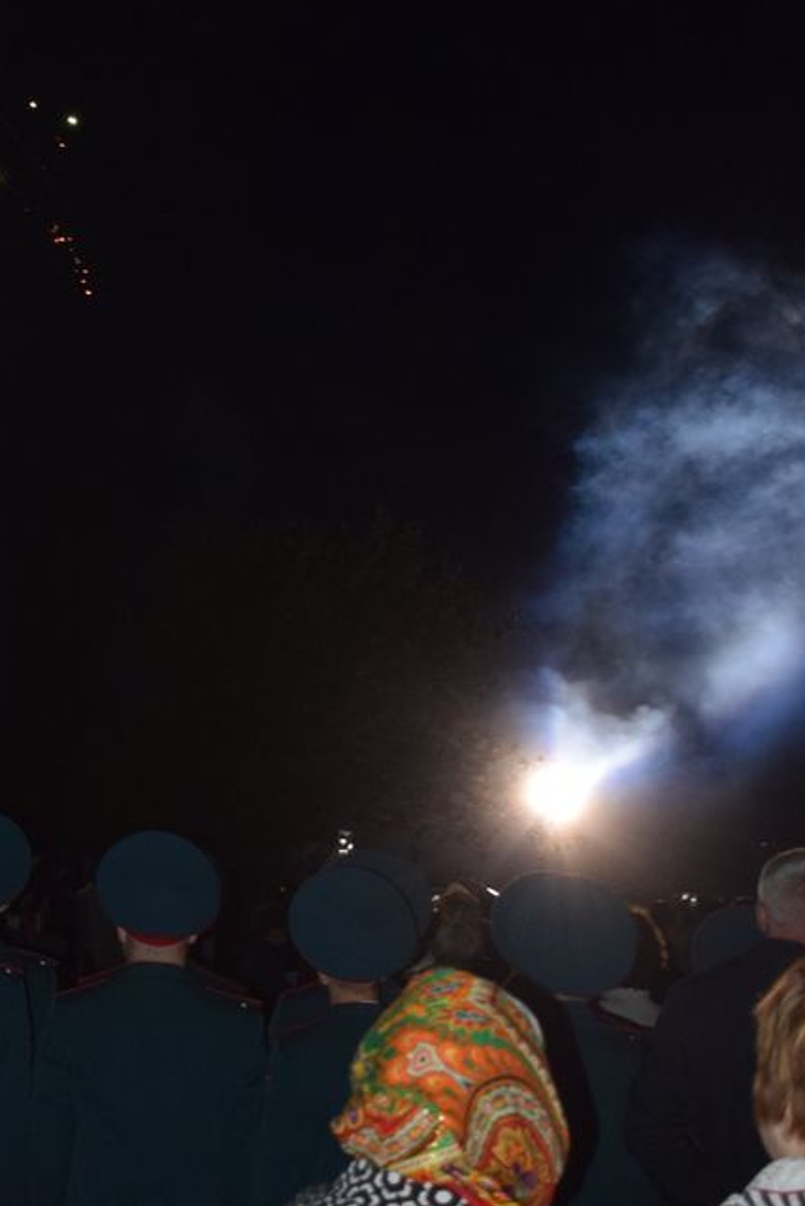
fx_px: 3017
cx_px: -307
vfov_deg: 22.3
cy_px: 217
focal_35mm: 90
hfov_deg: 14.4
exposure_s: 1/60
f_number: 4
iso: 800
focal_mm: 20
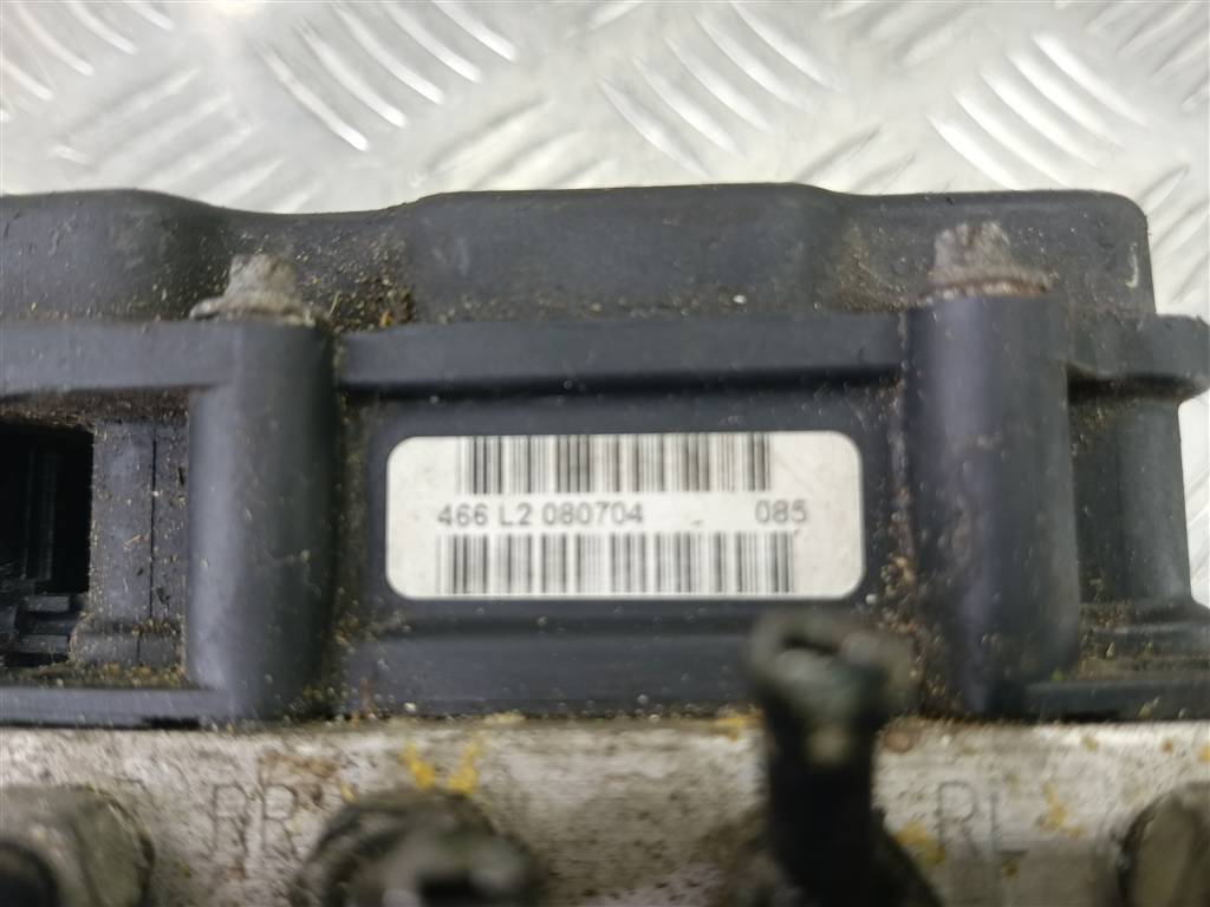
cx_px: 605
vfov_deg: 51.4
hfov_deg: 65.3
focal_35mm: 27
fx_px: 944
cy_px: 454
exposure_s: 1/50
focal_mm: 4.11
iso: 232
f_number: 1.6
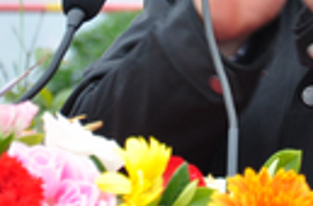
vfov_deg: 2.9
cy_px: -133
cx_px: 238
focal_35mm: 466
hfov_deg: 4.4
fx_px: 4037
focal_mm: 80
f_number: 8
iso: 400
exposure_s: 1/80
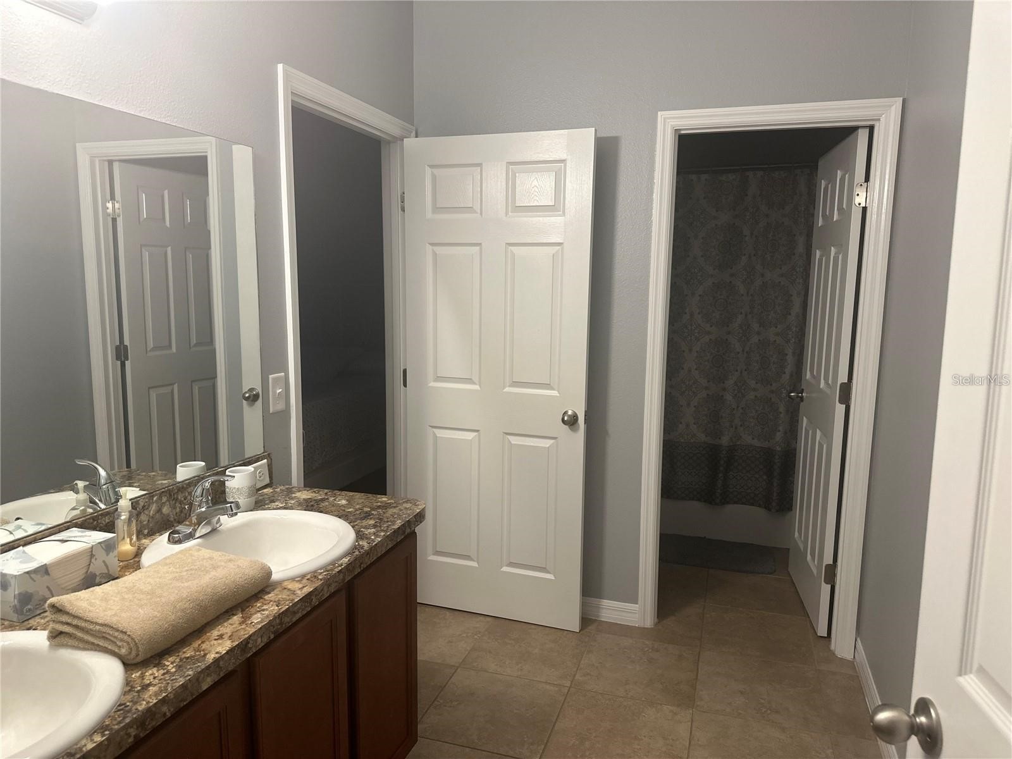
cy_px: 380
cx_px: 506
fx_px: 702
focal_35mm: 24
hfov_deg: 71.6
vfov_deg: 56.8
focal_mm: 6.86
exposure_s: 1/60
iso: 200
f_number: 1.78
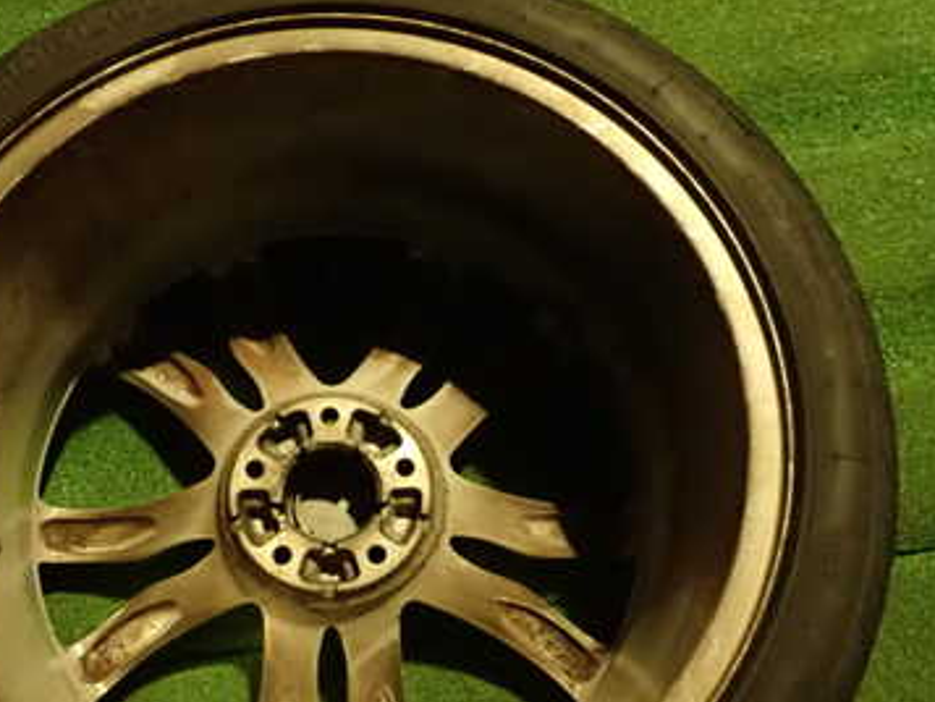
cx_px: 327
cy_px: 516
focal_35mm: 42
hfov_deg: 44.3
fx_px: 1135
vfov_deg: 33.8
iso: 1600
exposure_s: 1/6
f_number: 8
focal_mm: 4.5
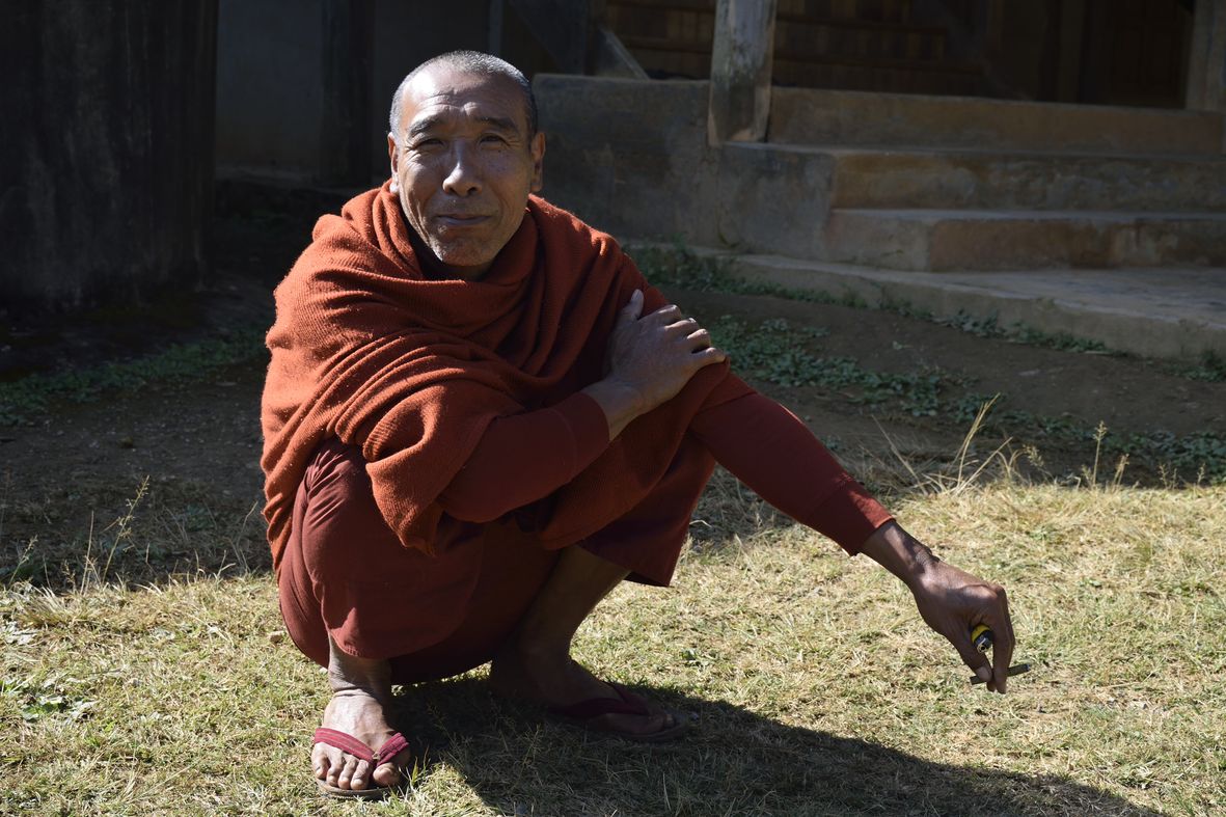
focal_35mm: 52
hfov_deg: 37.9
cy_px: 408
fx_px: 1788
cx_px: 613
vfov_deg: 25.7
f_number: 7.1
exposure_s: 1/200
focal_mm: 35
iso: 100
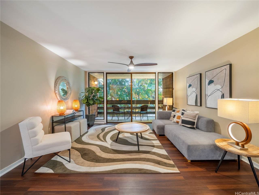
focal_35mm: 14
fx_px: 105
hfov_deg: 102.0
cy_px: 98
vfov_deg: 85.7
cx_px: 130
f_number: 4
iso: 1000
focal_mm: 7
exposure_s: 1/250
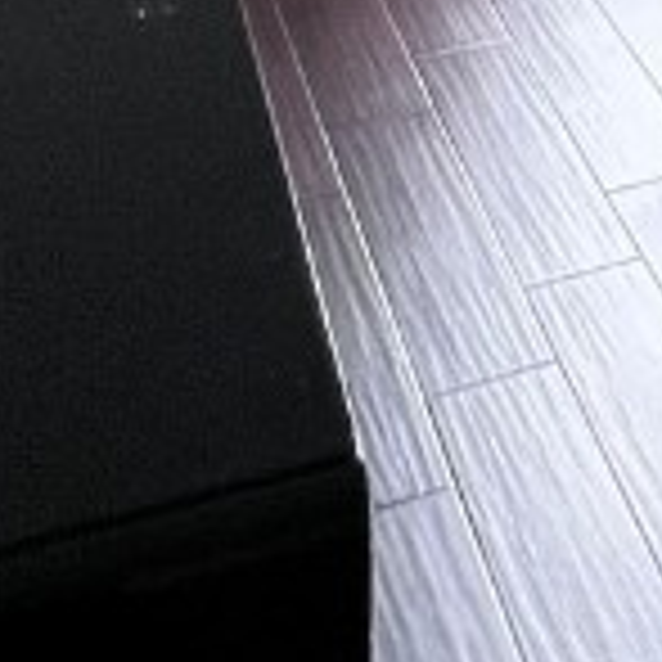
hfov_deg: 18.0
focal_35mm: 80
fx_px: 1731
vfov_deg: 14.6
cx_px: 1126
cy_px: -901
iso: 160
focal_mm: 1.57
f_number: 1.8
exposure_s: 1/99
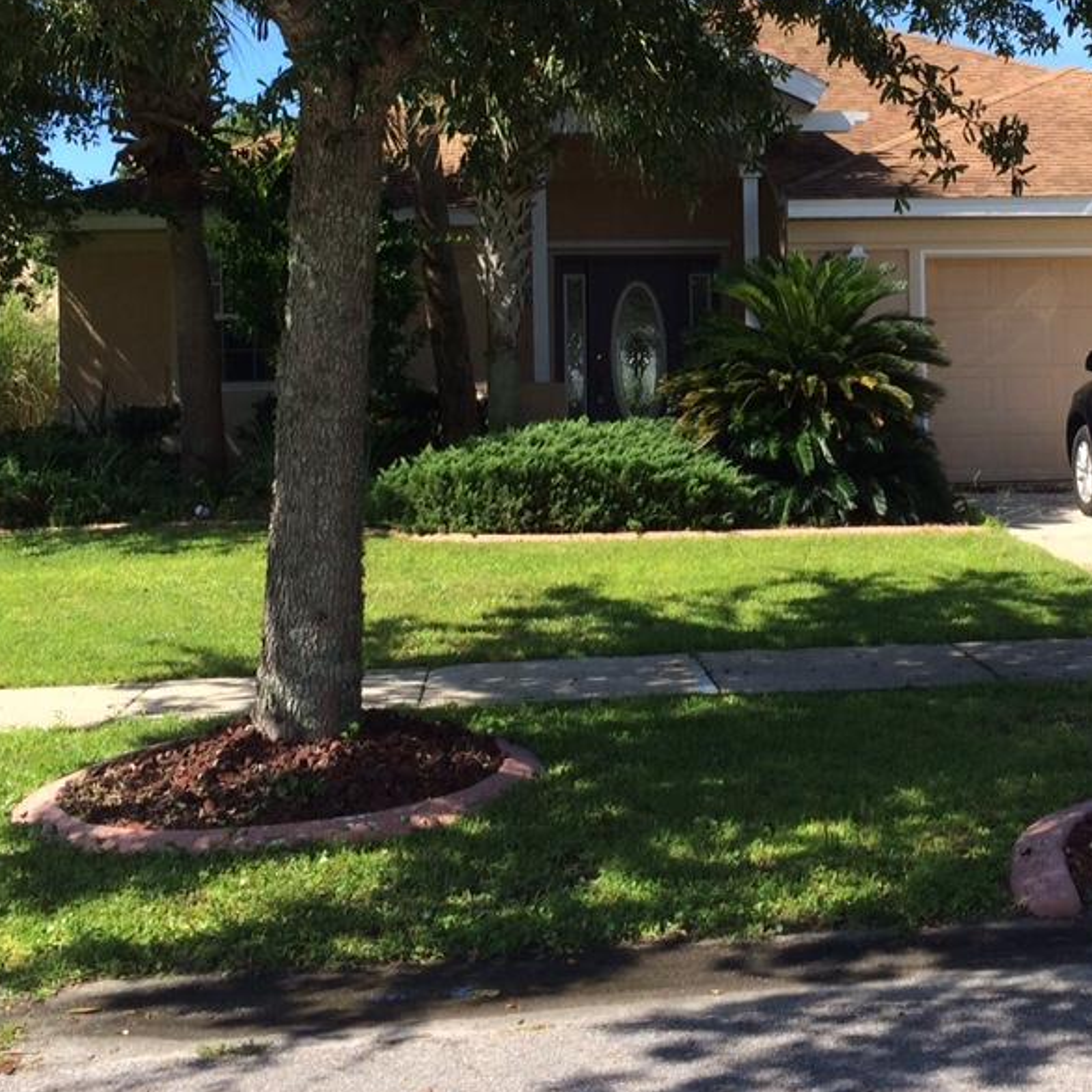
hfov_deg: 30.1
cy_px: 304
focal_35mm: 56
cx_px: 818
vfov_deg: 30.2
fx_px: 1999
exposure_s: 1/1208
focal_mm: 4.15
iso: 32
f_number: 2.2
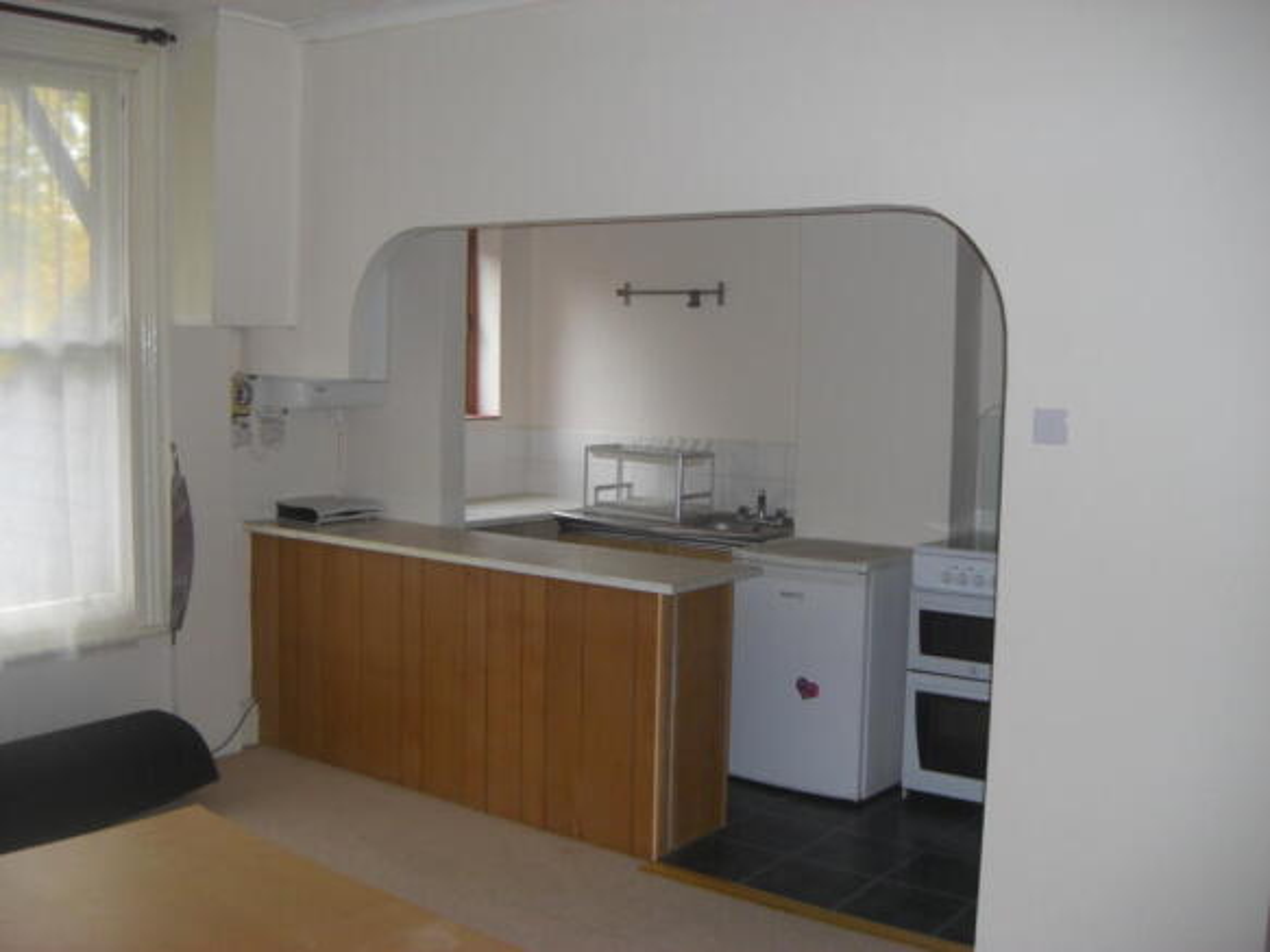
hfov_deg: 49.0
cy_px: 476
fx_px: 1394
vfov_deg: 37.7
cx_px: 635
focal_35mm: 38
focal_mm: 7.9
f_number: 2.8
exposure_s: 1/60
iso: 200
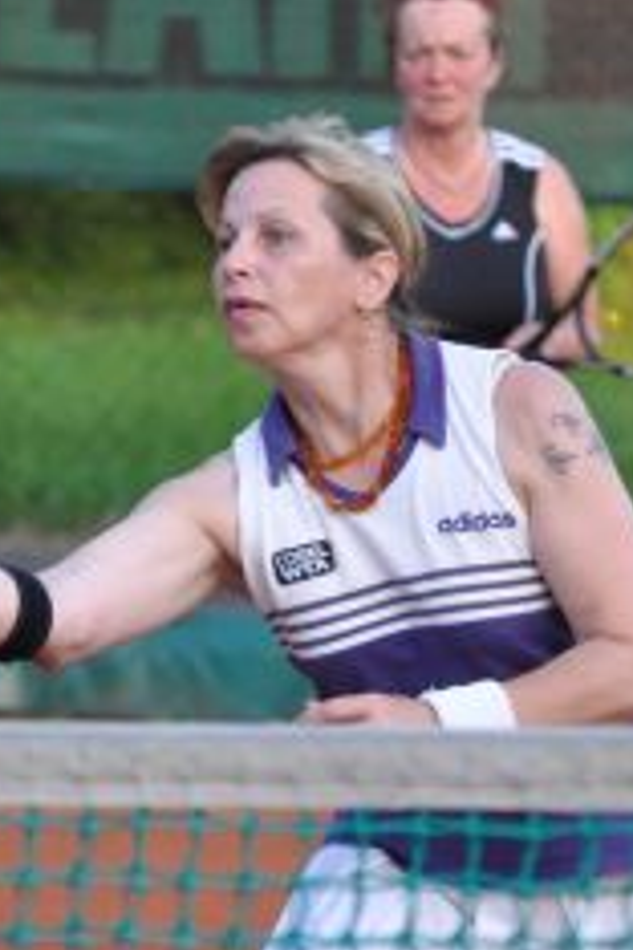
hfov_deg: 2.7
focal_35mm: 510
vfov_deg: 4.0
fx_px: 13455
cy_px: 542
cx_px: 337
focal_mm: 145
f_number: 5
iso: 1100
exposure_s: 1/500
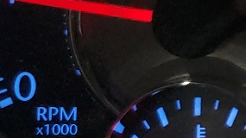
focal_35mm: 159
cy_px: -78
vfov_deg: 7.5
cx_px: 647
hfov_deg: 10.8
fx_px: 1037
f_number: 1.5
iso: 117
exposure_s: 1/60.2
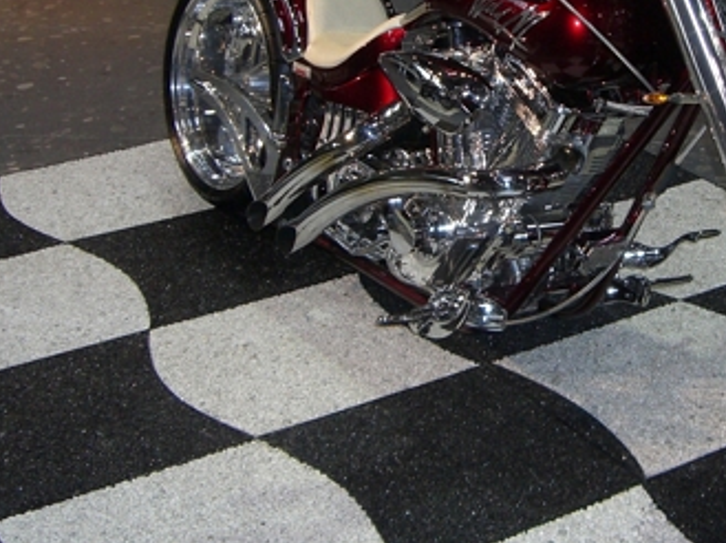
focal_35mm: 74
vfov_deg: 19.8
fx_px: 1550
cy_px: 174
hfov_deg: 25.9
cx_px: 574
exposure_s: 1/60
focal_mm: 6.2
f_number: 2.7
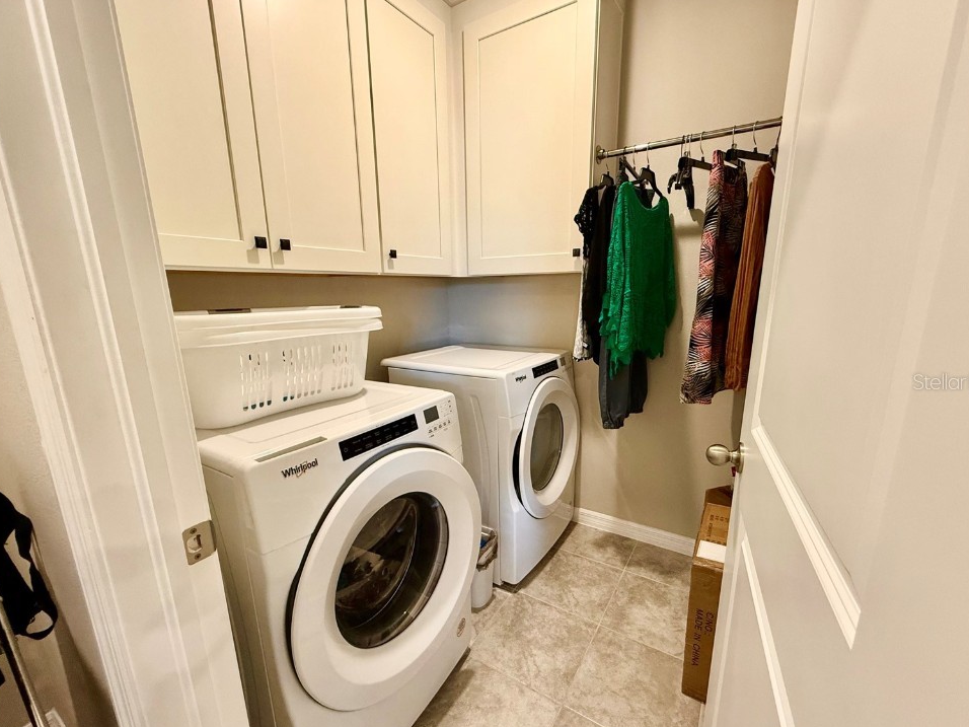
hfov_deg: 98.2
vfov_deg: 81.7
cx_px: 490
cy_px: 381
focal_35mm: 15
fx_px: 420
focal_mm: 2.22
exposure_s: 1/60
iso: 320
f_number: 2.2
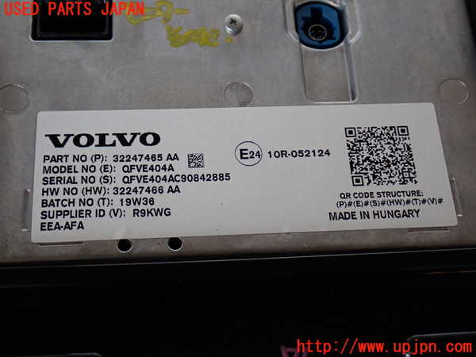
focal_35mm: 50
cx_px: 238
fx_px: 688
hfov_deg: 38.2
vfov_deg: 29.1
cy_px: 178
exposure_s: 1/50
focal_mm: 9.01
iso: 320
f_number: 3.2
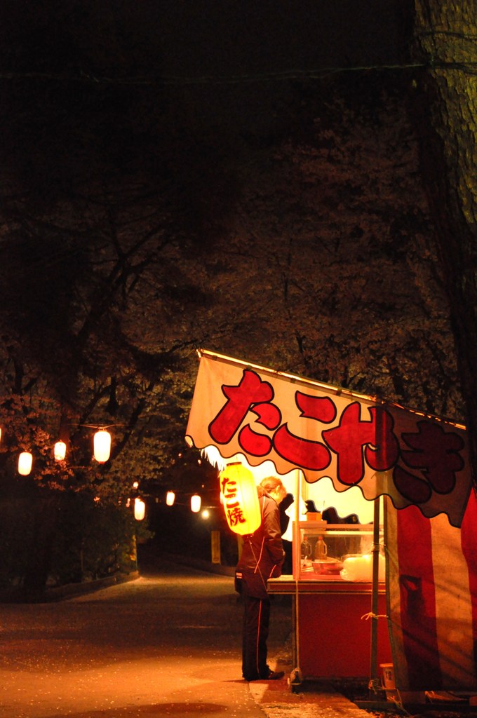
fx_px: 1375
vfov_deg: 29.3
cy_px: 359
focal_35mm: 69
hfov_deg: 19.7
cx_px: 238
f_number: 5
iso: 3200
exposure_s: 1/30
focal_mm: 46
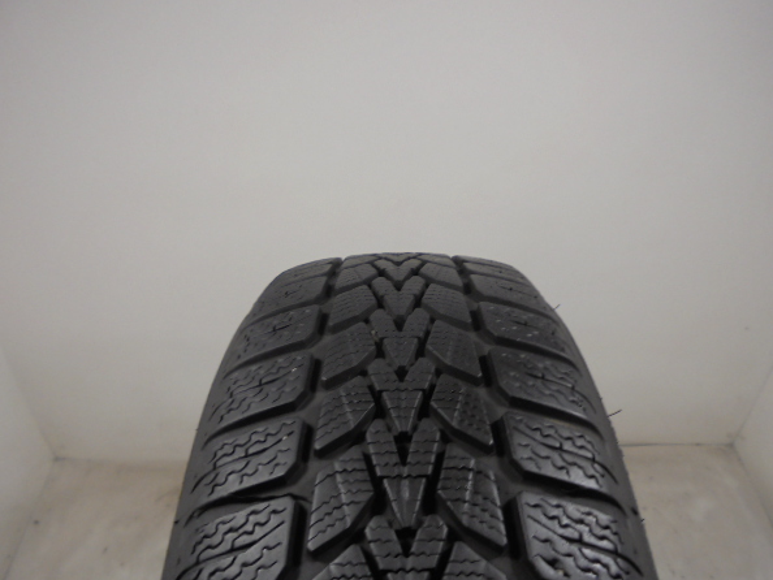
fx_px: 626
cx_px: 396
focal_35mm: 28
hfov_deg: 63.4
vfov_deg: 49.8
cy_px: 290
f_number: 3.5
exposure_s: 1/30
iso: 100
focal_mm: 4.6
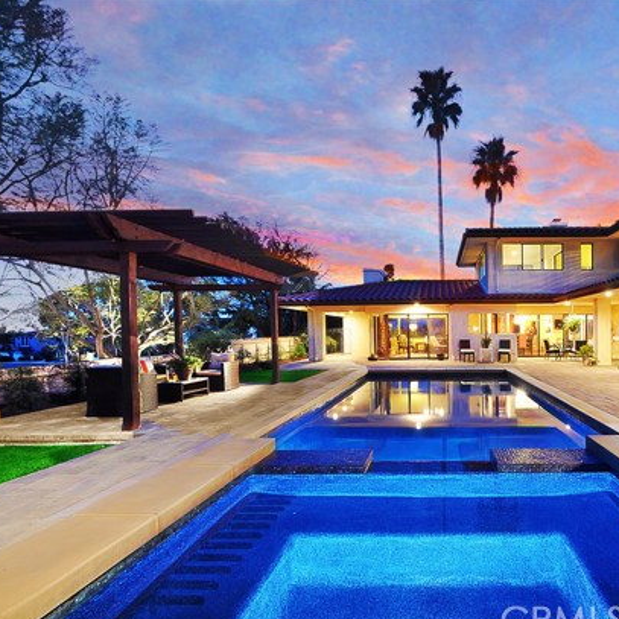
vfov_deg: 74.8
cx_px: 440
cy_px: 319
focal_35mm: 20
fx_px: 405
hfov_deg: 71.3
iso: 220
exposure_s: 6
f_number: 10
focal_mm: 10
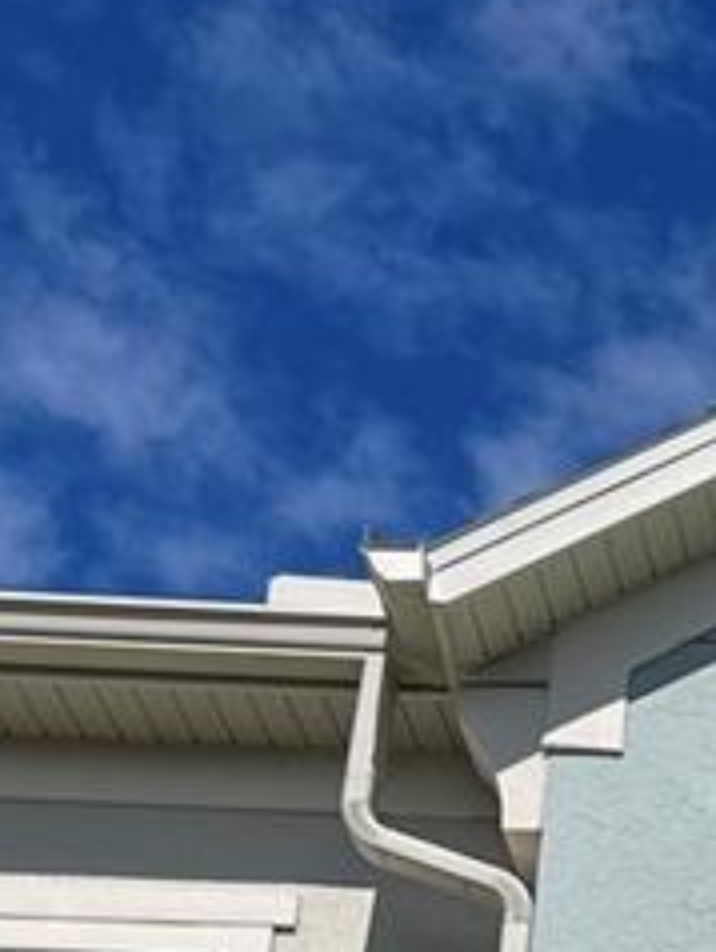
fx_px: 3606
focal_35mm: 131
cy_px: 1960
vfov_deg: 12.9
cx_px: 1560
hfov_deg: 10.2
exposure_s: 1/8000
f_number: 1.5
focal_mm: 5.7
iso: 50
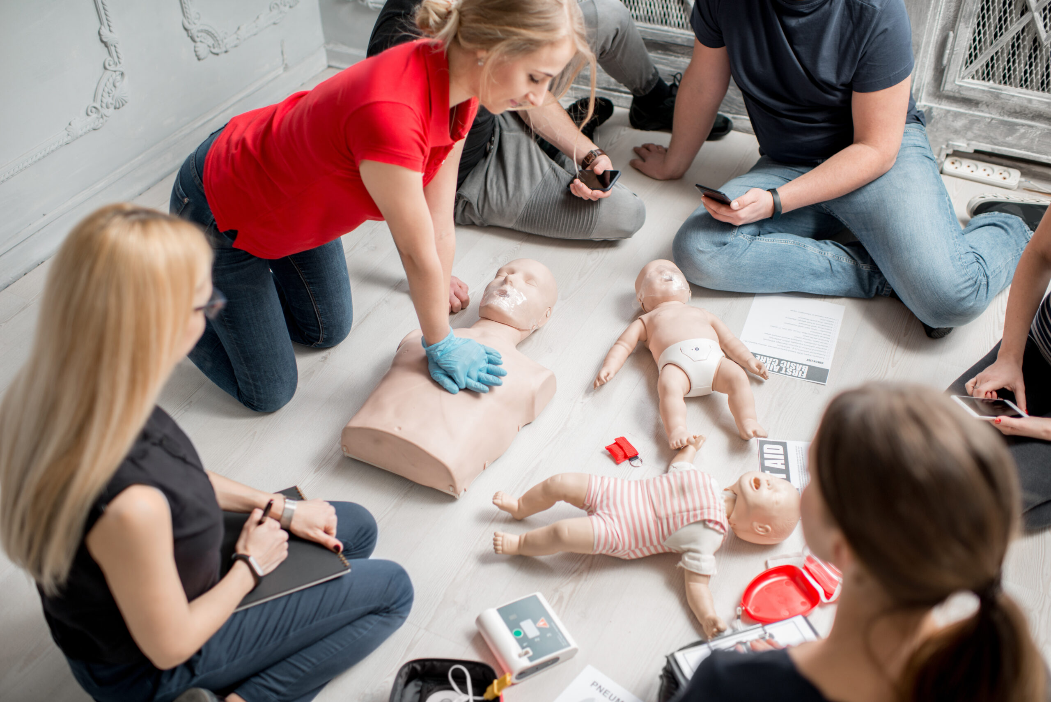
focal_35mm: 35
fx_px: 1022
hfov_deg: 54.4
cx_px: 526
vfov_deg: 37.9
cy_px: 351
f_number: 2.2
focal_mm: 35
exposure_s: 1/160
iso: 250
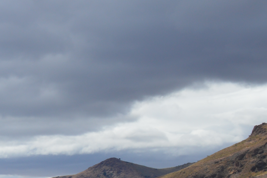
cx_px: -168
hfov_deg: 14.5
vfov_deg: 10.6
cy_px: 147
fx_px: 956
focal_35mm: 129
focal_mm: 22
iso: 100
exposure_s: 1/320
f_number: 9
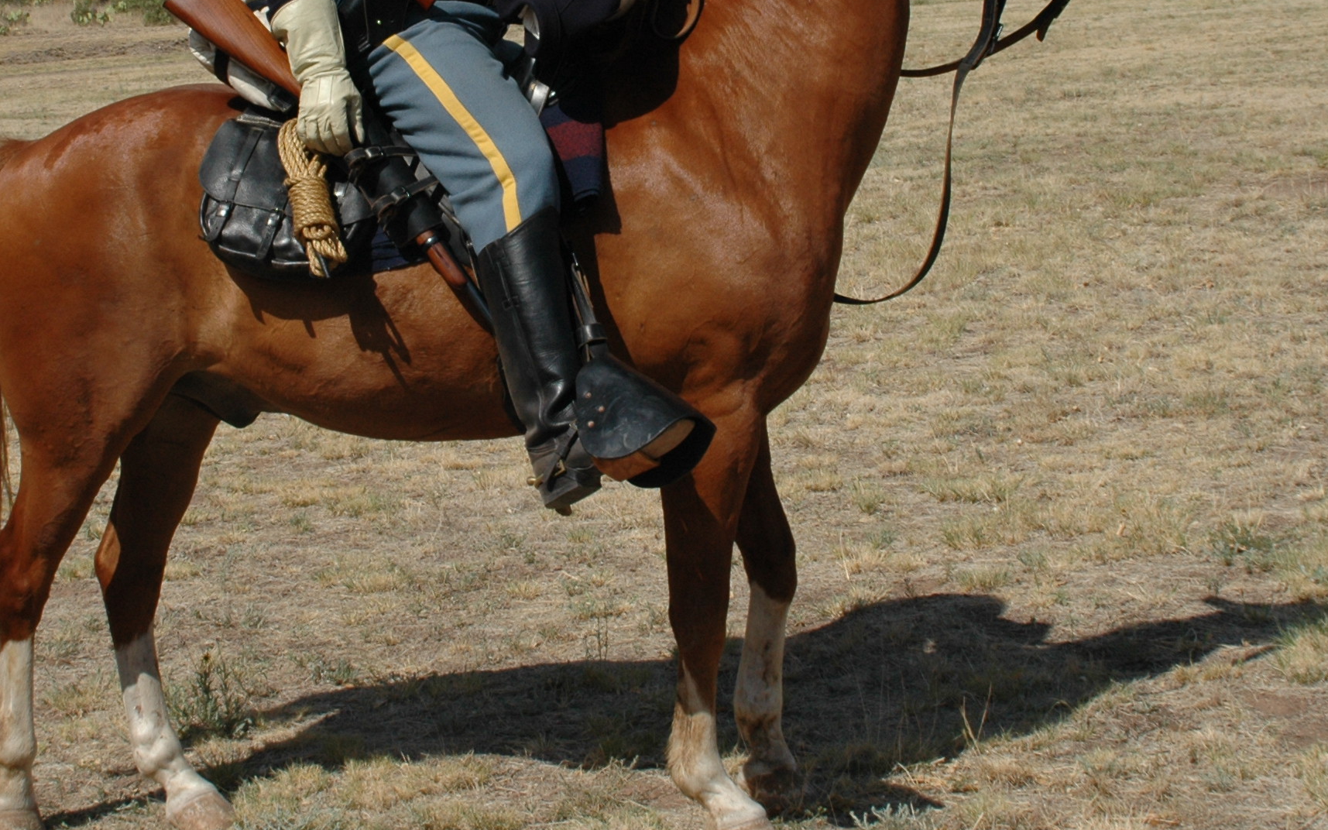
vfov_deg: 17.2
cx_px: 495
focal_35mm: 75
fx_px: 2715
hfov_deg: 27.4
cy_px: 131
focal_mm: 28
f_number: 10
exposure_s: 1/400
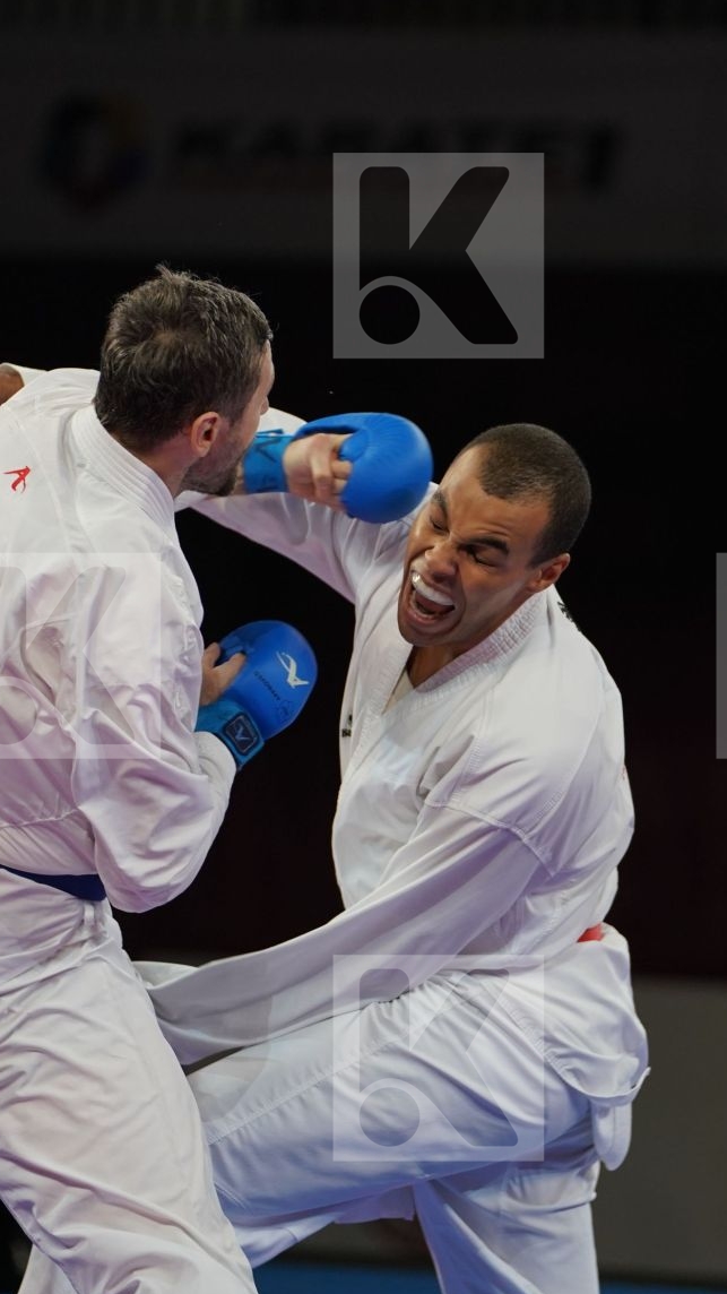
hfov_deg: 4.4
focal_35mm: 277
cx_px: 439
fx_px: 9499
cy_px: 656
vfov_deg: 7.8
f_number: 2.8
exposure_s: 1/1000
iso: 1250
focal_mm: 168
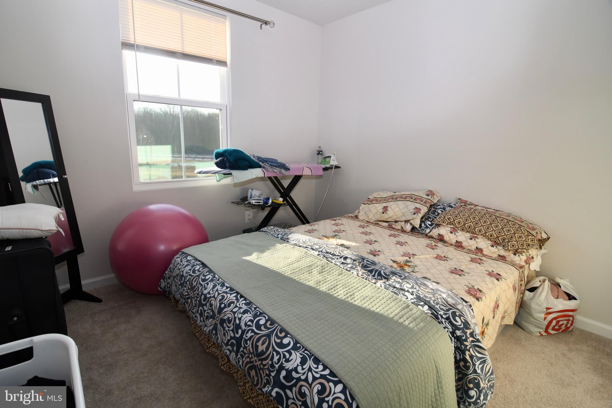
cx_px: 306
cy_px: 204
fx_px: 272
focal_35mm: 16
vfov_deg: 73.7
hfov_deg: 96.7
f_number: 6.3
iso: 400
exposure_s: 1/160
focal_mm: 11
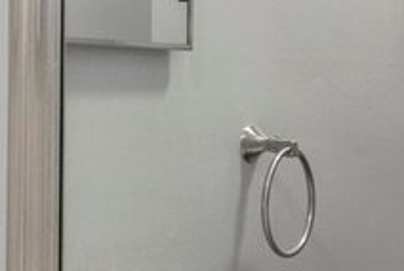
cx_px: -292
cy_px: 126
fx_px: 1113
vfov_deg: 13.9
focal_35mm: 99
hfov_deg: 17.3
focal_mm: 13
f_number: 7.1
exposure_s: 1/10
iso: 400
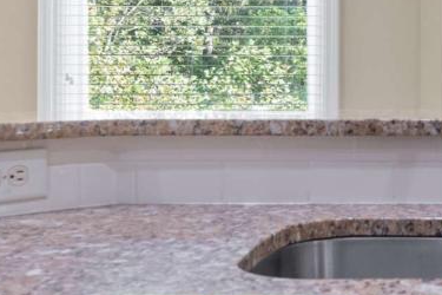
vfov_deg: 20.7
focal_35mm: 66
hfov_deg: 27.2
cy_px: 101
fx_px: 805
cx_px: 525
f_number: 6.3
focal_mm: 20.5
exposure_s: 1/13
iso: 1250
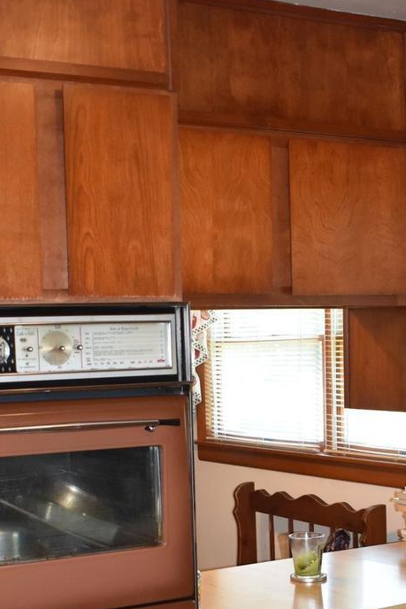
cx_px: 222
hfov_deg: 20.3
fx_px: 1133
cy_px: 493
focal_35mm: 67
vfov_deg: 29.3
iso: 800
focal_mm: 20
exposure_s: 1/60
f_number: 3.5
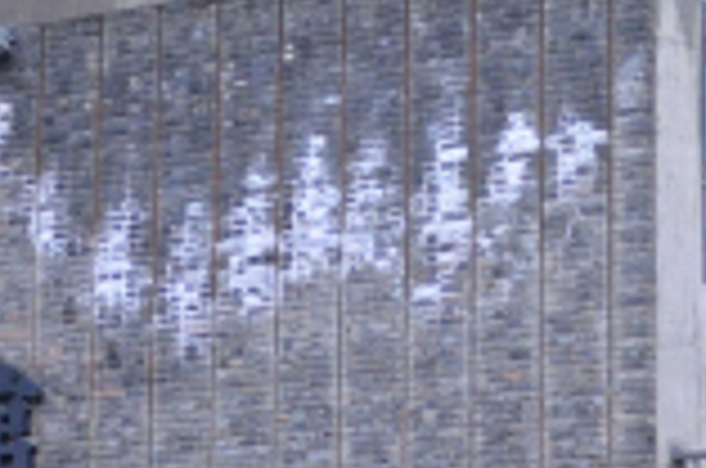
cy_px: -266
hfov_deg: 10.0
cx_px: 661
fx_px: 4017
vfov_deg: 6.6
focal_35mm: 205
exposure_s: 1/200
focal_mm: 21
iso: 800
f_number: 4
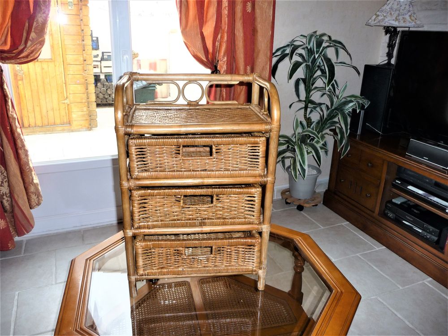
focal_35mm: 28
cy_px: 168
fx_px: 362
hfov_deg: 63.4
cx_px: 224
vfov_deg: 49.7
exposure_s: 1/30
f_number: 3.3
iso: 100
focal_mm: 4.7
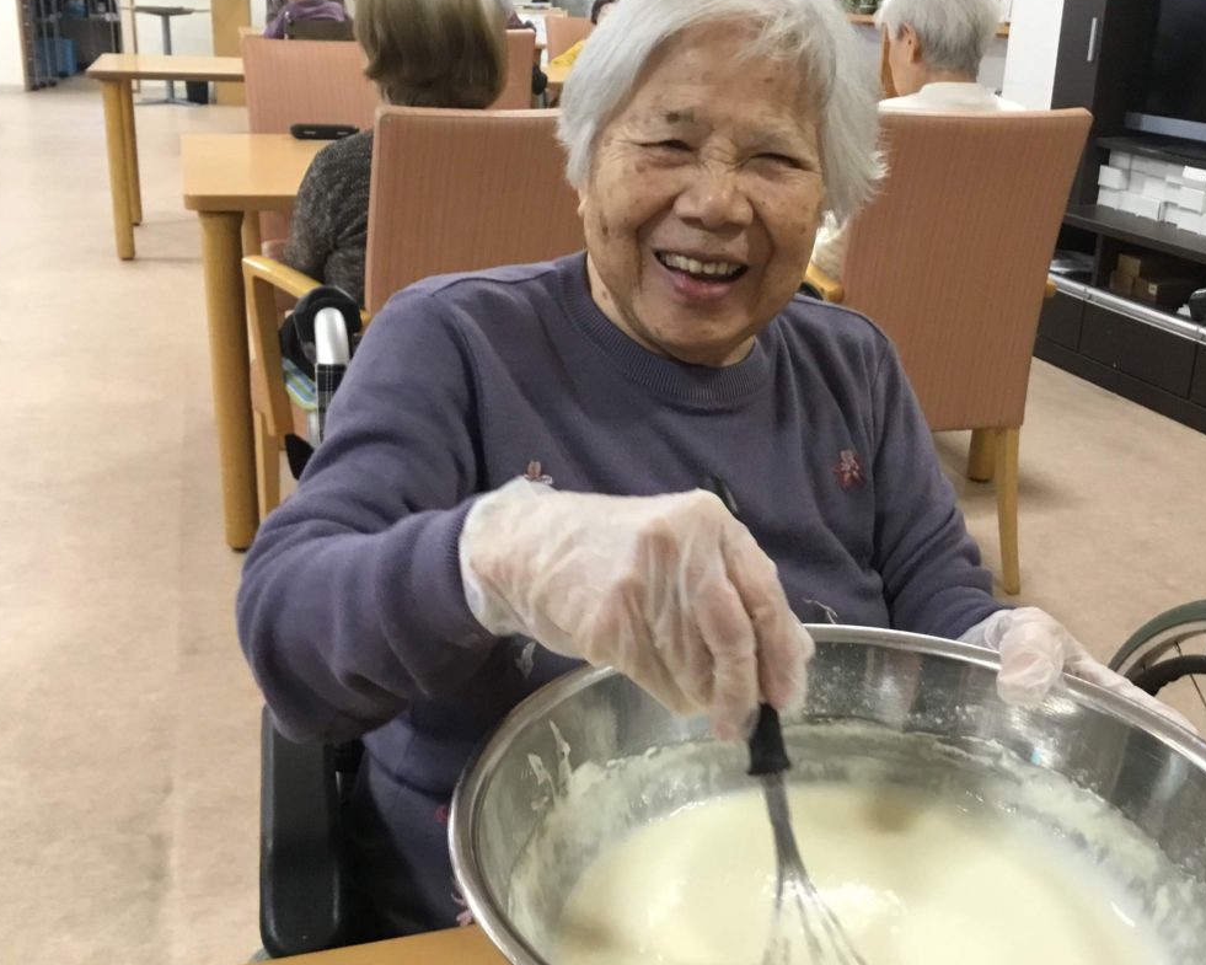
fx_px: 1321
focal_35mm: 37
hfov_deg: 49.0
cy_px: 436
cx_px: 660
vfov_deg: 40.1
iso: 125
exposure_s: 1/30
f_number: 2.4
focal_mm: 3.3
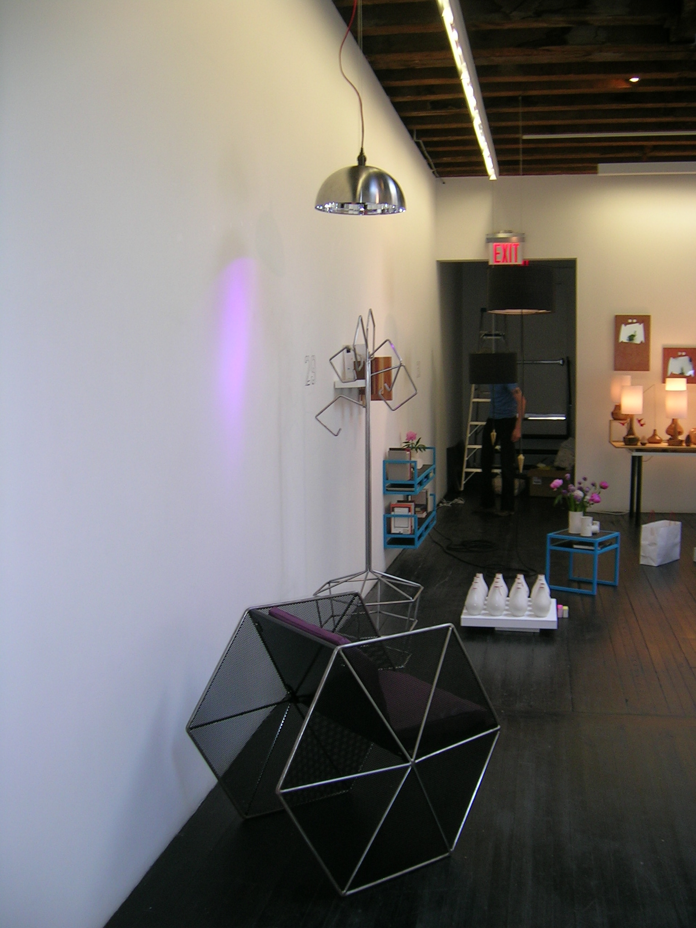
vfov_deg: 52.6
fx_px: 938
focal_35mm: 35
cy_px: 464
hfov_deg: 40.7
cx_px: 348
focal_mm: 5.4
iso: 50
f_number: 2.8
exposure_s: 1/30
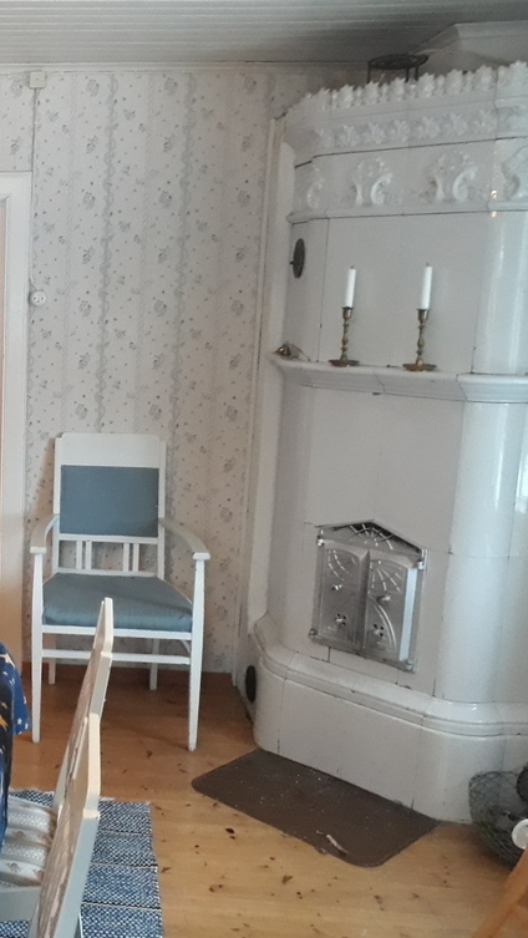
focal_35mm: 40
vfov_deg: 50.5
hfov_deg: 27.1
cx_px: -62
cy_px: 463
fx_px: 995
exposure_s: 1/17
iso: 400
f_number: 1.9
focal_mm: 3.6
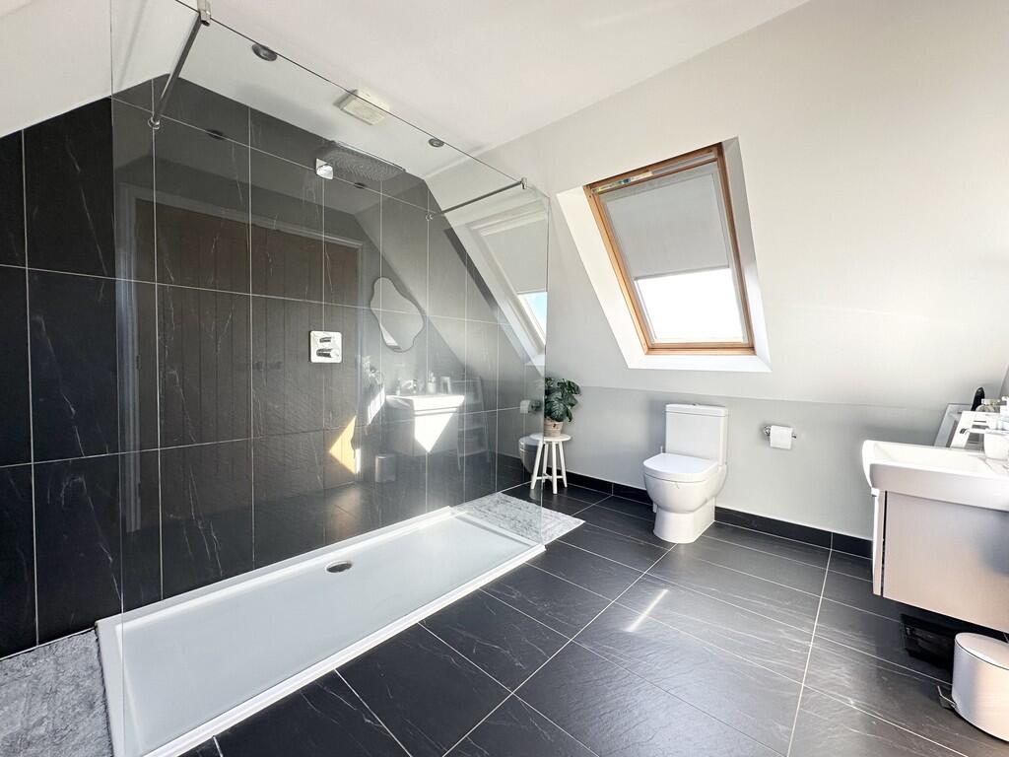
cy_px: 378
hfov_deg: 102.1
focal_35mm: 14
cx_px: 504
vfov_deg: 85.7
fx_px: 408
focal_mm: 2.22
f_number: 2.2
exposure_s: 1/99
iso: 64
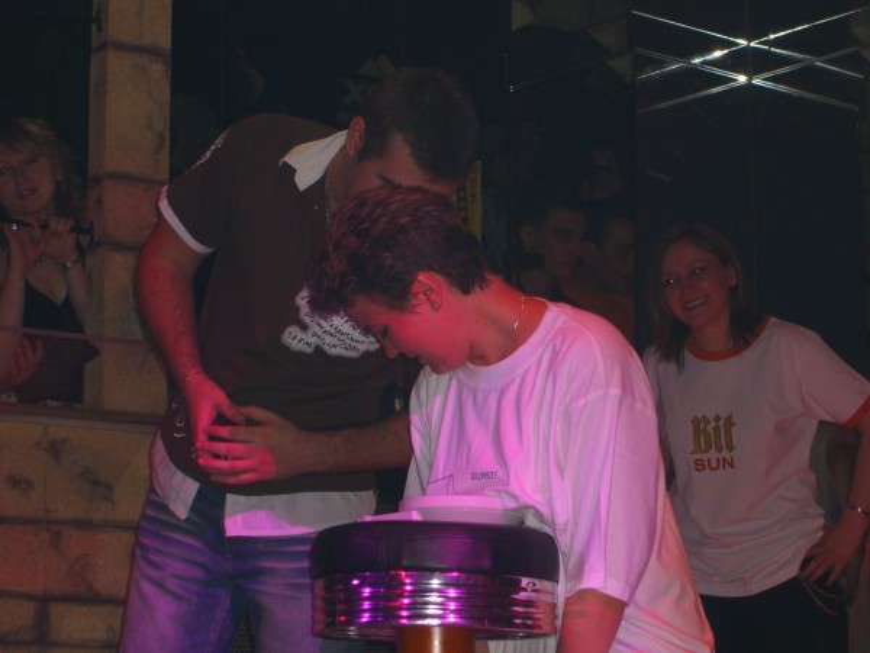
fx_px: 2388
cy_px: 326
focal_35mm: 95
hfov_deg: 20.7
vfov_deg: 15.6
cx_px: 435
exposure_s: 1/60
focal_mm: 19.7
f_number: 4.8
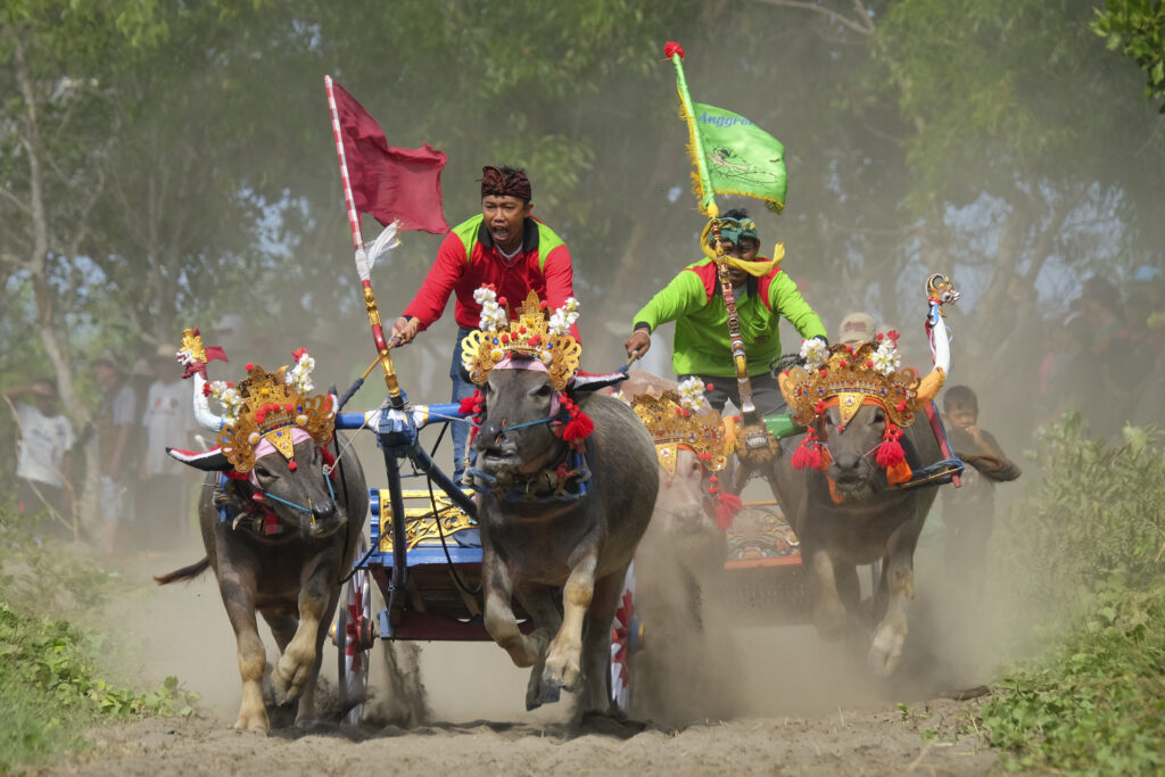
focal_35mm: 600
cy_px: 388
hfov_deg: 3.4
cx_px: 582
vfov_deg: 2.3
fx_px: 19418
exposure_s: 1/1100
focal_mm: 400
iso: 800
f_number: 8
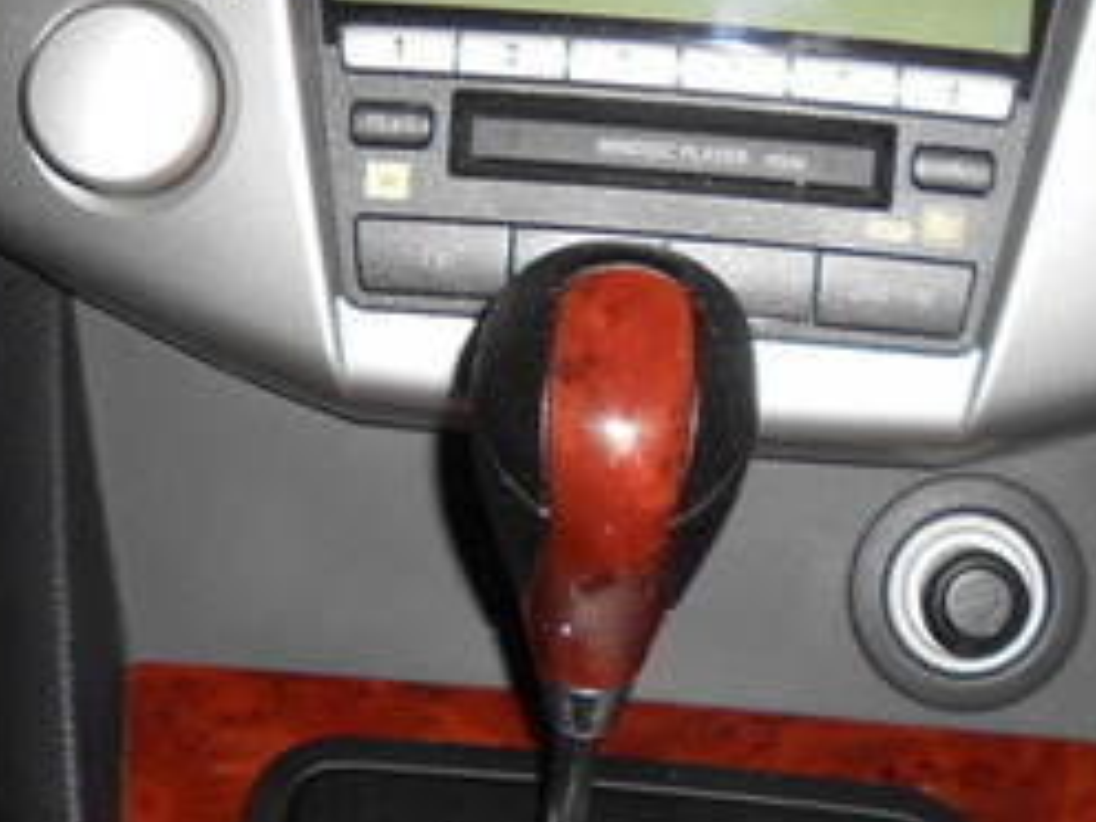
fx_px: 5731
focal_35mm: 181
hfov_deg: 10.9
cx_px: 499
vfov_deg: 8.1
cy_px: 1158
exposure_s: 1/60
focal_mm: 10
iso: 100
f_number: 4.9
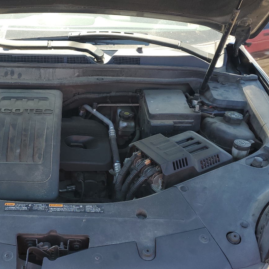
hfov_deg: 39.1
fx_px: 369
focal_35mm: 42
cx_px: 70
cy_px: 171
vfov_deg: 39.7
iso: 50
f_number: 1.5
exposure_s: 1/286
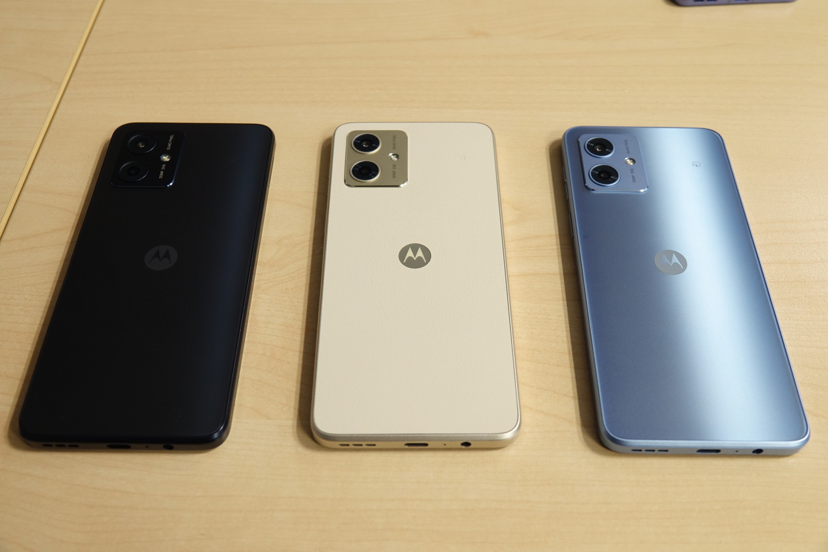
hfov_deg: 54.4
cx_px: 414
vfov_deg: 37.9
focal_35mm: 35
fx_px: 805
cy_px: 276
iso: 320
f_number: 3.2
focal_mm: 12.96
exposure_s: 1/40
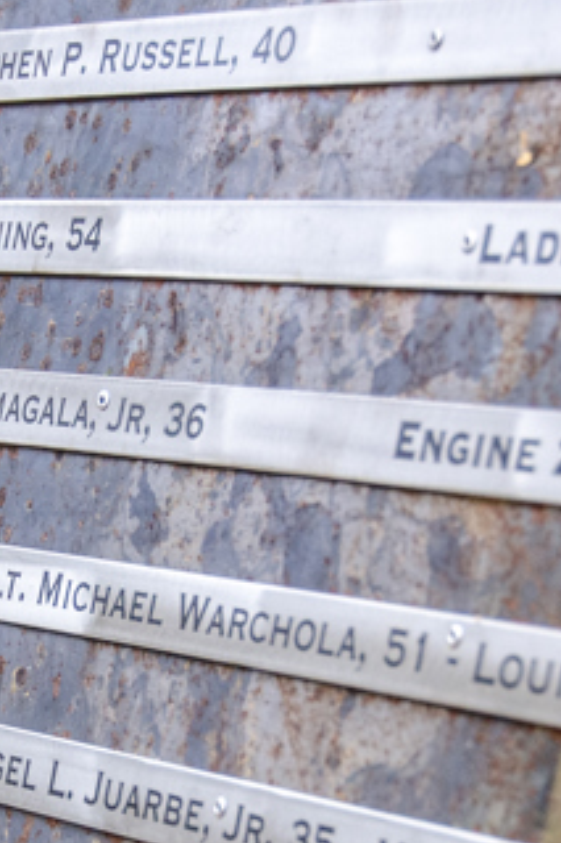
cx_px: 111
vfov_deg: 11.0
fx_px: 4376
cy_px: 638
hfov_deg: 7.3
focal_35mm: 187
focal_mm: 50
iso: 400
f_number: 4.8
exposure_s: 1/500
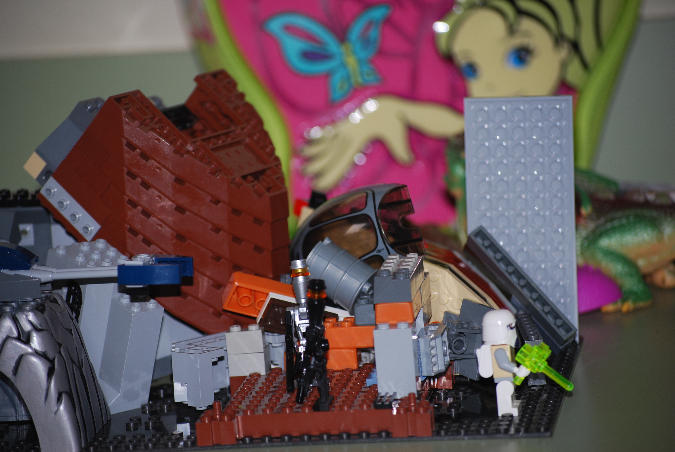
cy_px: 226
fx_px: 2816
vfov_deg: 9.2
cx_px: 338
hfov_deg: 13.7
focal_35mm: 150
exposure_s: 1/60
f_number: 4.5
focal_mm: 100
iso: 200
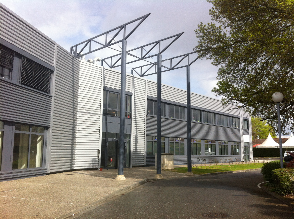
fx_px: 297
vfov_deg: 40.6
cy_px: 110
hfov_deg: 52.7
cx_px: 147
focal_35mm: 35
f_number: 2.8
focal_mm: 3.85
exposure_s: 1/1040
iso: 80
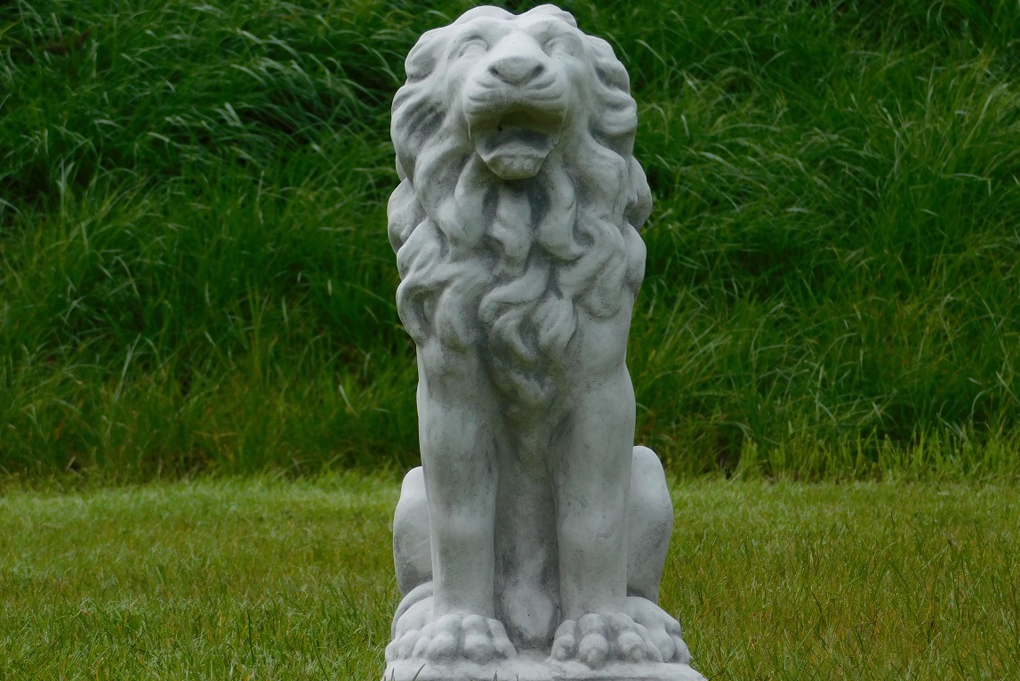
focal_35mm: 211
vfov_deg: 6.5
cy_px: 350
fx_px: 5979
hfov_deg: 9.8
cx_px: 509
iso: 125
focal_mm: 35.9
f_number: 5.4
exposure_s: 1/400
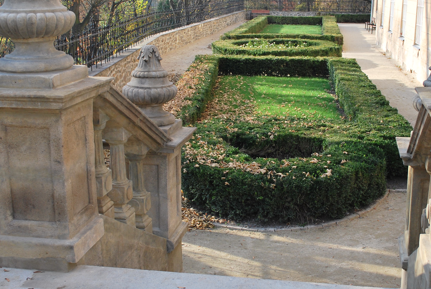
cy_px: 119
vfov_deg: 25.1
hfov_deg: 36.7
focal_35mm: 54
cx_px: 257
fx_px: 648
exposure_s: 1/250
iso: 200
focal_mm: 26
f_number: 6.3
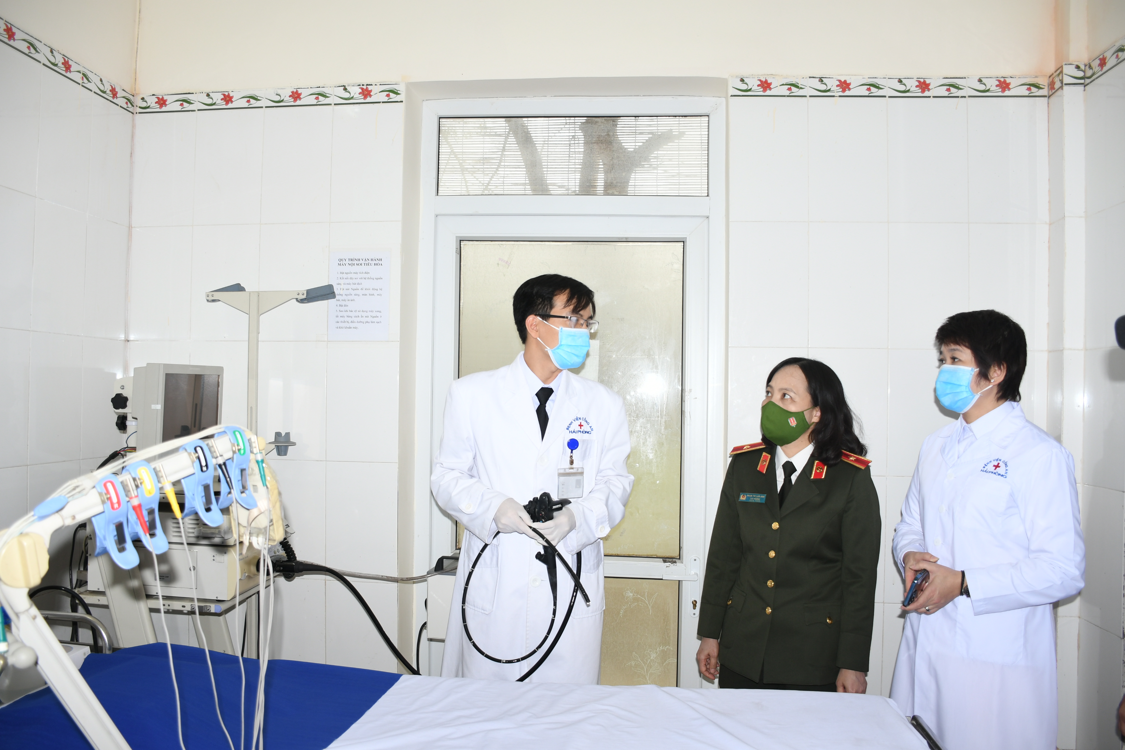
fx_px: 844
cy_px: 375
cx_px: 562
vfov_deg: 47.9
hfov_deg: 67.4
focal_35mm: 27
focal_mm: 18
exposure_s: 1/200
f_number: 3.5
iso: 250
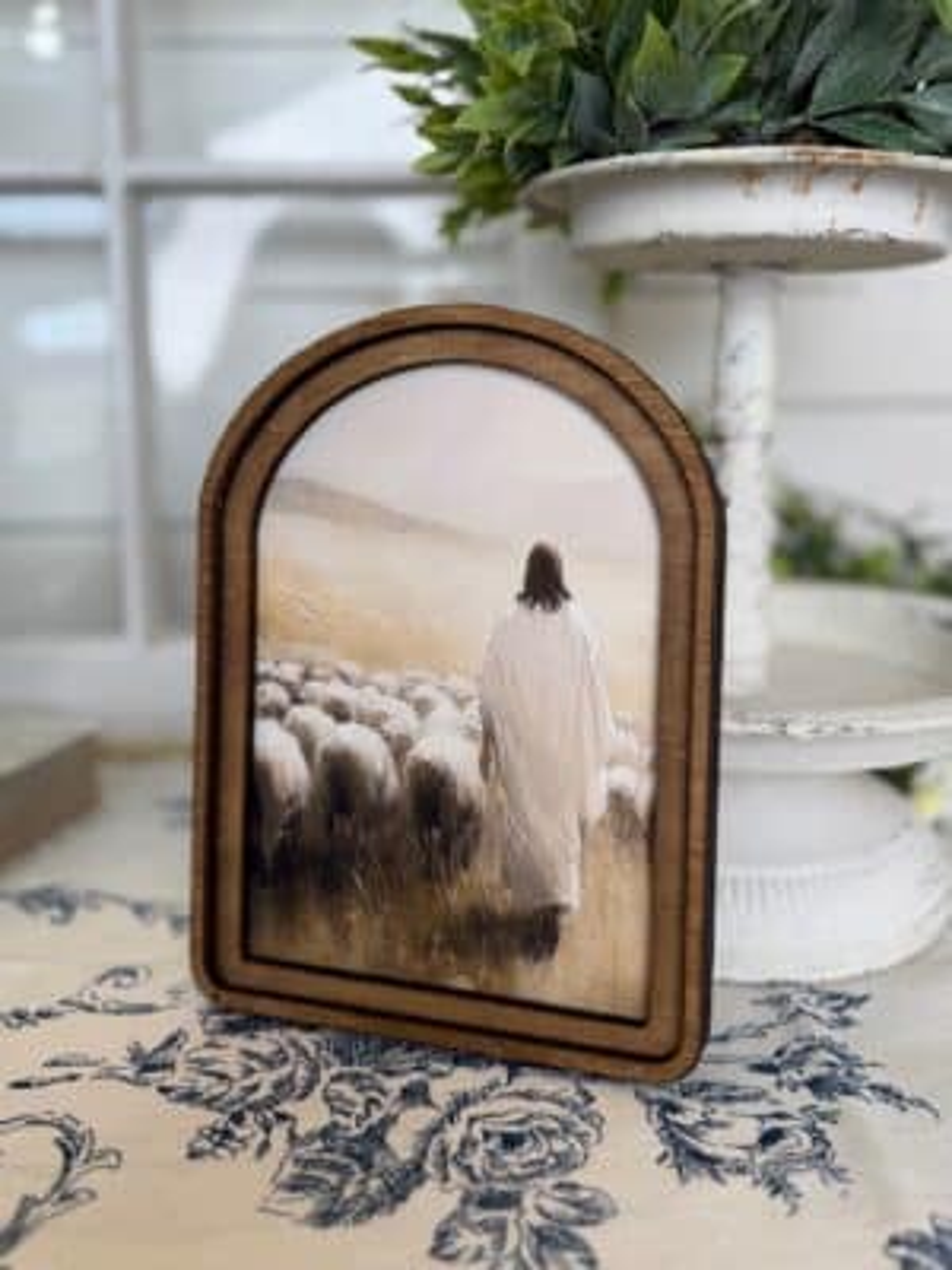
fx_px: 880
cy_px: 635
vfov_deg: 71.6
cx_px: 476
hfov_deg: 56.8
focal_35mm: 24
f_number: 1.78
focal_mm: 6.76
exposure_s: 1/120
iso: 64
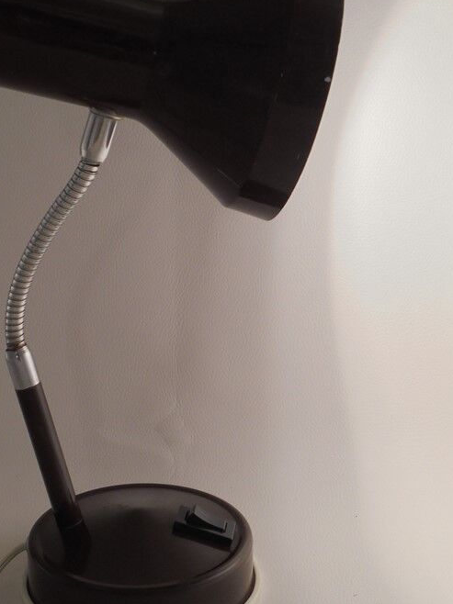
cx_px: 170
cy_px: 285
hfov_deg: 27.9
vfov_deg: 36.8
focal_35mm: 52
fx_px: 908
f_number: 4.2
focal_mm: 6.9
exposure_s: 1/30
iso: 100
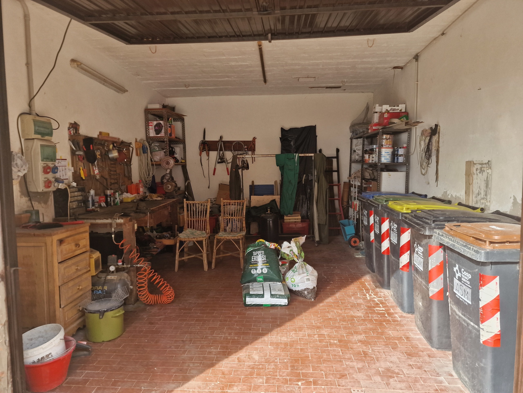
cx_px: 262
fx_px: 347
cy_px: 196
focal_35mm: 23
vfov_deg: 58.9
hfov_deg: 73.9
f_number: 1.8
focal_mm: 6.4
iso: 50
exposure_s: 1/180
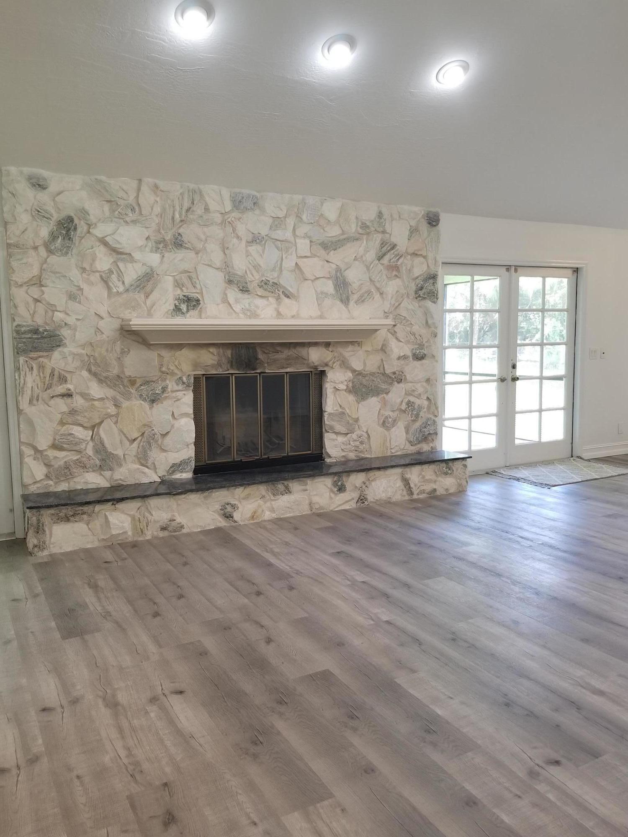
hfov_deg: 53.1
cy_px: 418
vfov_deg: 67.3
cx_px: 314
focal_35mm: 26
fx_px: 629
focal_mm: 4.25
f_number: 1.7
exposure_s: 1/60
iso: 160
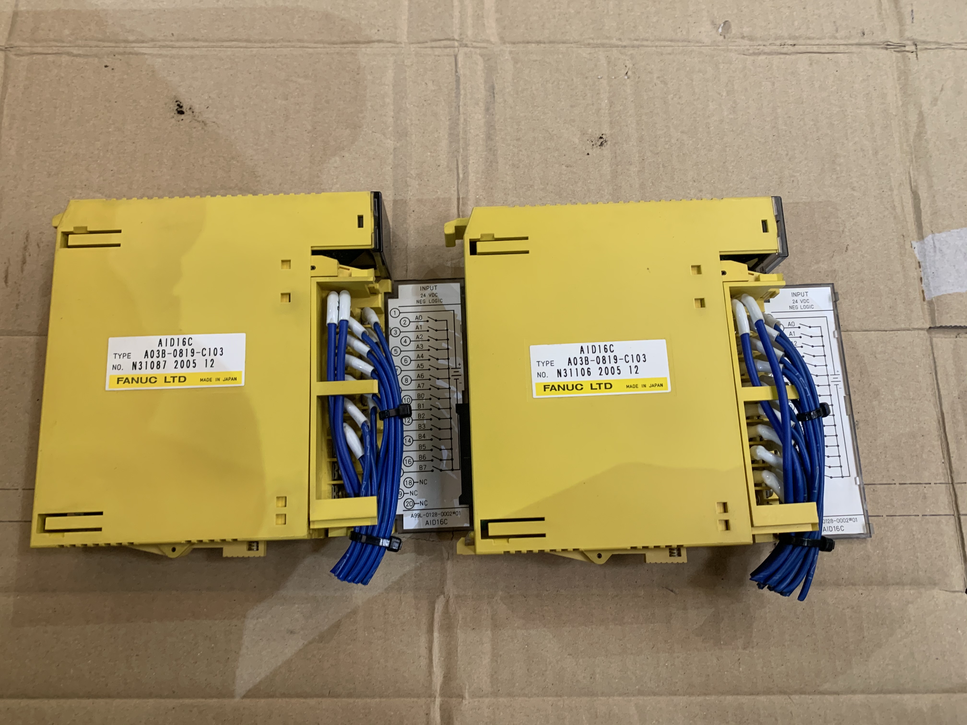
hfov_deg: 67.3
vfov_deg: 53.1
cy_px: 362
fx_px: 726
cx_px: 484
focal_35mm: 26
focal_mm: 4.25
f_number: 1.8
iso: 160
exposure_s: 1/60
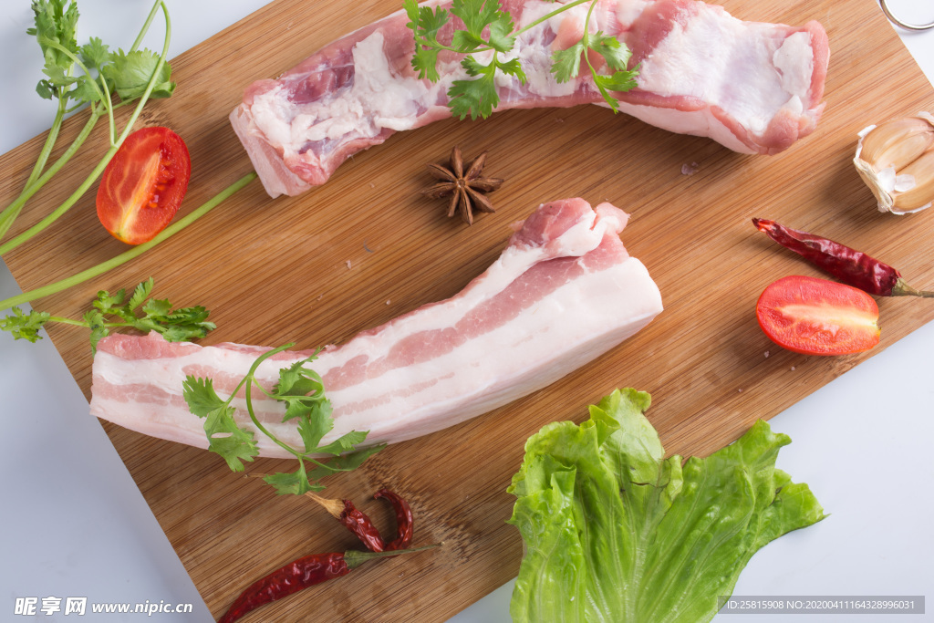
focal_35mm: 63
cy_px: 312
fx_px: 1635
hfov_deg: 31.9
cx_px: 467
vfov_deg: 21.6
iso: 100
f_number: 11
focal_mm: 42
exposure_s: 1/200
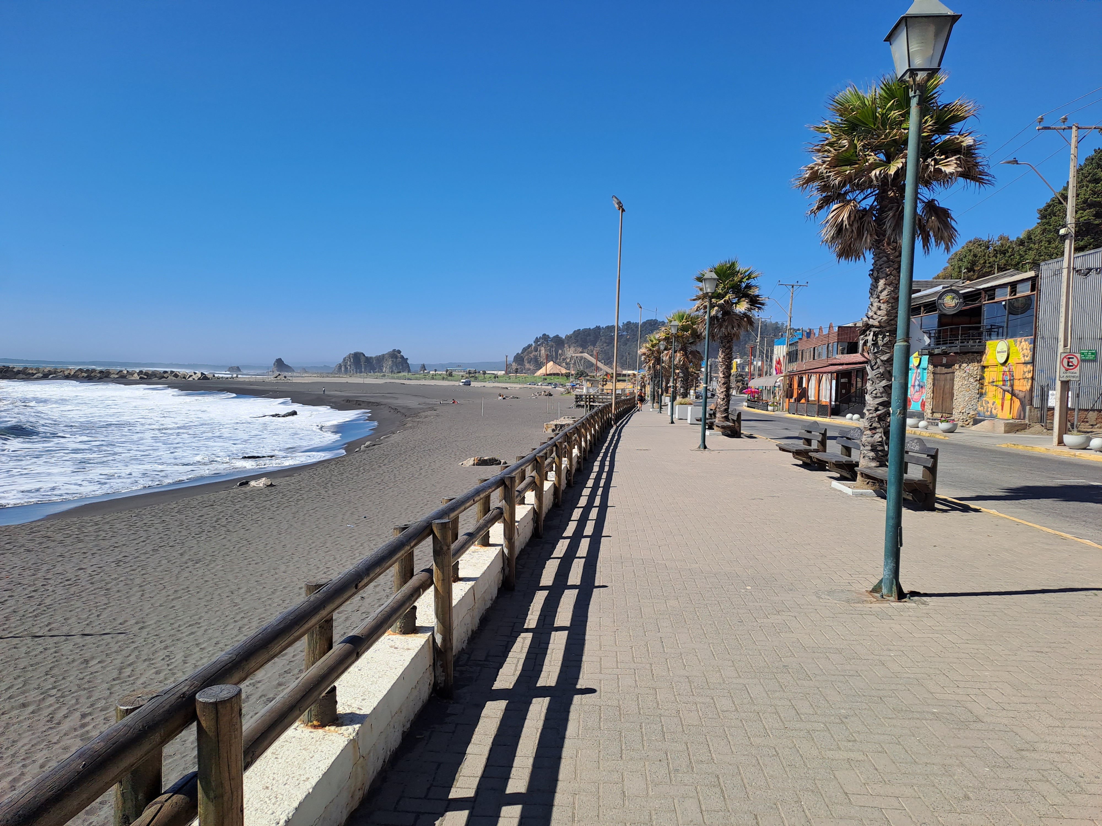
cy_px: 413
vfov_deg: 54.9
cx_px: 551
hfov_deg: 69.4
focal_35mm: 25
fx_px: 796
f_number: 1.8
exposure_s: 1/1764
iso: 32
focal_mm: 4.65
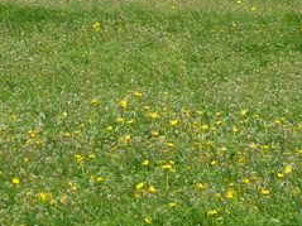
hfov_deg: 4.0
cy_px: -128
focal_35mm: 493
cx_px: 101
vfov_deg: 3.0
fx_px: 4299
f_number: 4.9
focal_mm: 16.1
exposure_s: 1/320
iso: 80
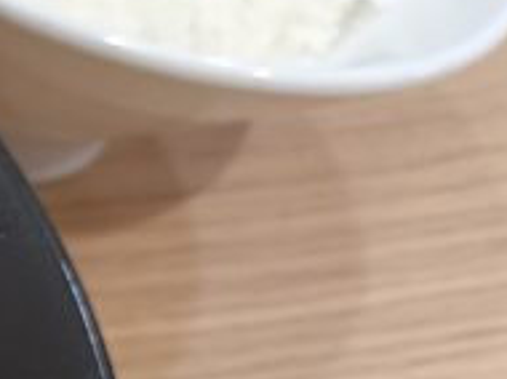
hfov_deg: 11.5
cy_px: 430
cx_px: -793
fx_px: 1975
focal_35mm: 135
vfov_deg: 10.8
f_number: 1.7
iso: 500
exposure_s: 1/60
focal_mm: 4.7
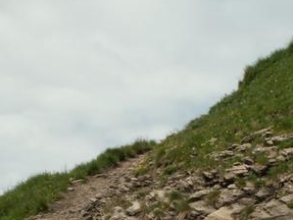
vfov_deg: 19.4
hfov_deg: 26.0
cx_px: 154
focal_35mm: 75
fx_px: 635
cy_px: 185
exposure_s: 1/200
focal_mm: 5.86
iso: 50
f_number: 8
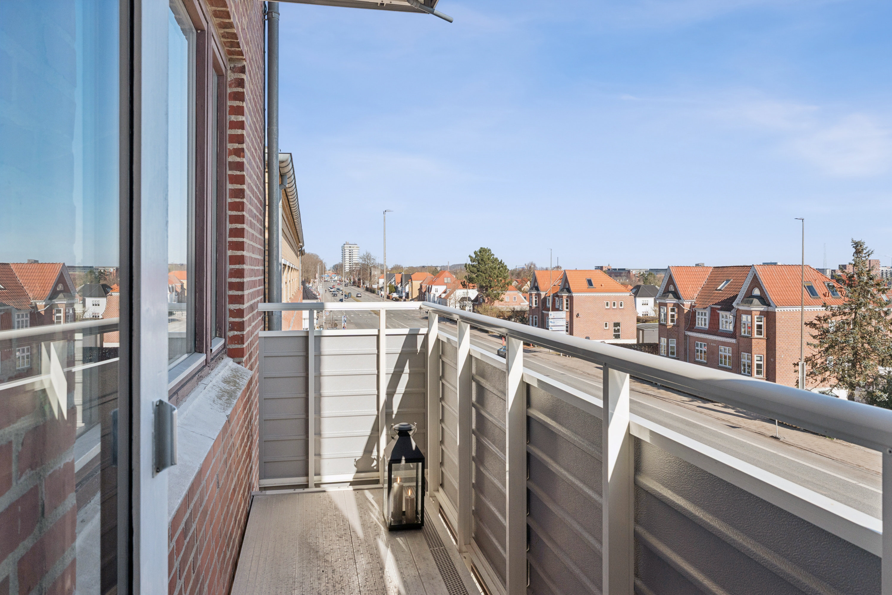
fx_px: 644
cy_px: 298
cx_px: 446
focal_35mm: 26
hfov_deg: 69.4
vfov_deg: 49.6
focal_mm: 26
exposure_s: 1/500
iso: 800
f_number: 11
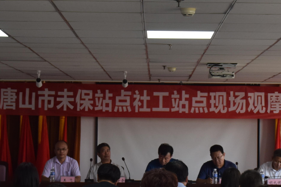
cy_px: 108
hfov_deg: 16.5
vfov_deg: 11.1
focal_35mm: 124
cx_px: 150
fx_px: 968
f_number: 4.5
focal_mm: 26
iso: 400
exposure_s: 1/80
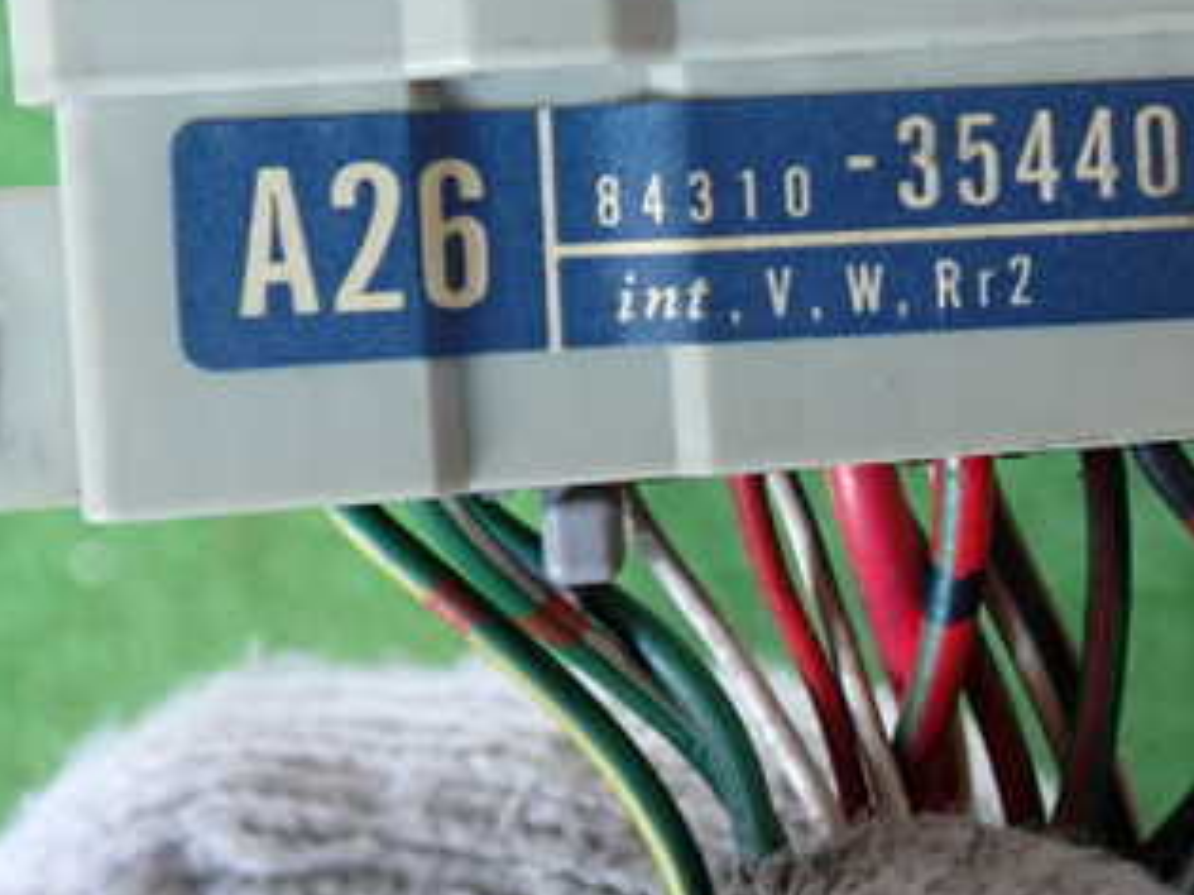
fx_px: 2103
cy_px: 250
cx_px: 879
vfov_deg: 23.8
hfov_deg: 31.2
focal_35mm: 61
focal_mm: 5.79
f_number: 2.4
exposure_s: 1/30
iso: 320
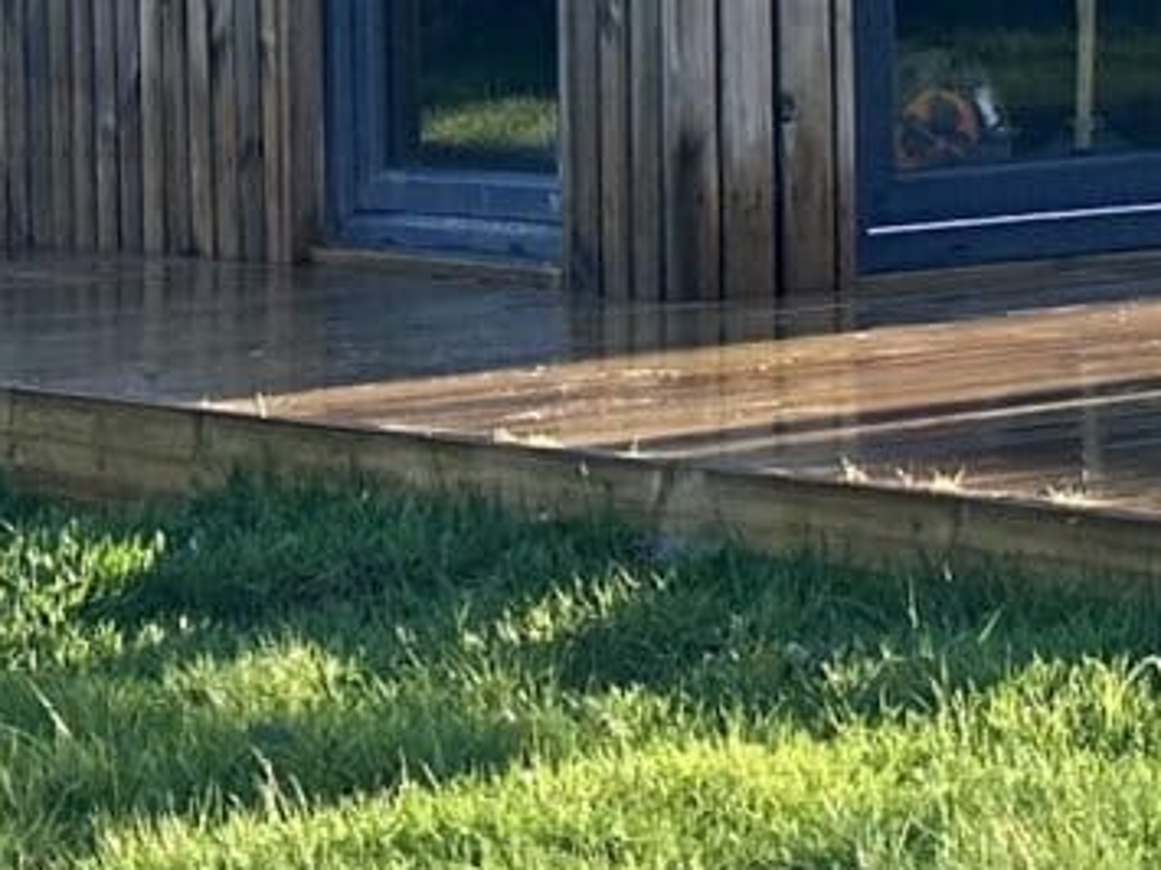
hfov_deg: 10.7
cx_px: 2132
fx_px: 5800
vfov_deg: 8.4
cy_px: -523
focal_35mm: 173
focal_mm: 6.86
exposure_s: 1/2070
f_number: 1.78
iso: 80
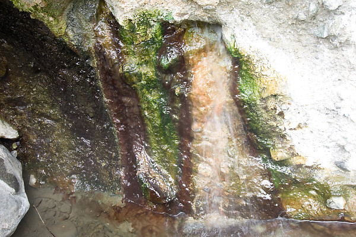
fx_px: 356
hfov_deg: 53.2
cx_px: 178
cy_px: 118
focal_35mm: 36
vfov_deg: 36.8
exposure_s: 1/6
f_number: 4
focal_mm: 24
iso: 100
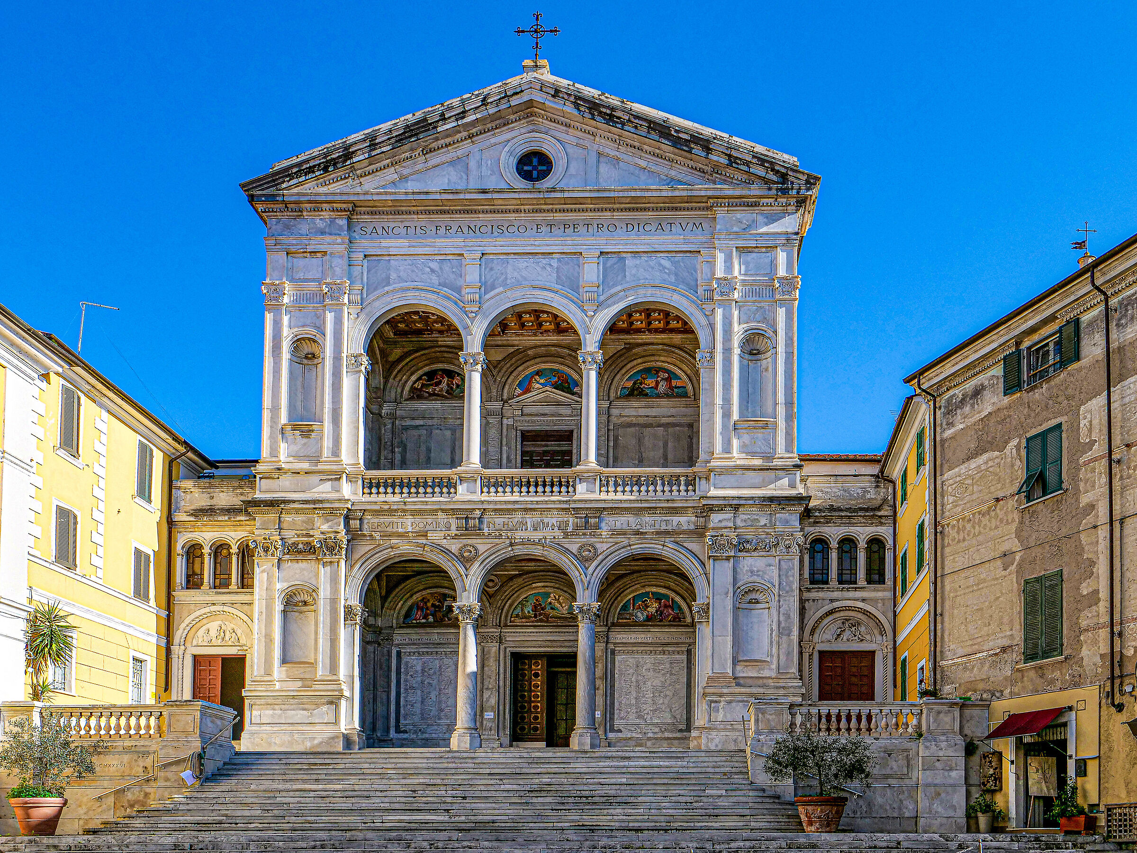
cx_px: 568
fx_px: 920
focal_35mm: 28
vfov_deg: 49.7
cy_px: 426
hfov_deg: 63.4
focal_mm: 14
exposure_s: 1/500
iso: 200
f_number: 7.1
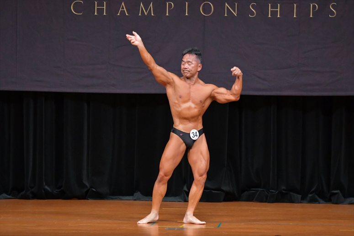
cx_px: 177
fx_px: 2506
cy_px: 118
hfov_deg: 8.1
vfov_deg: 5.4
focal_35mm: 255
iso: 5000
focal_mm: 170
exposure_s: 1/400
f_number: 5.6
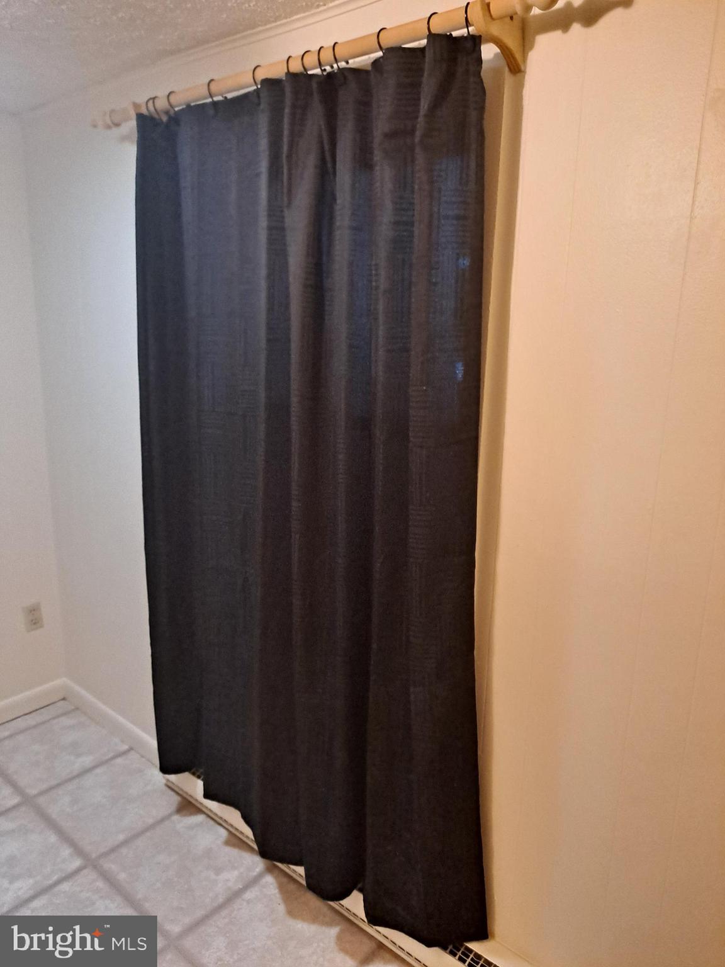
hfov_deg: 54.9
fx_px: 698
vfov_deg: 69.4
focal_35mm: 25
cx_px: 362
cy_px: 484
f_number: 2
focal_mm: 4.6
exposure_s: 1/50
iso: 320
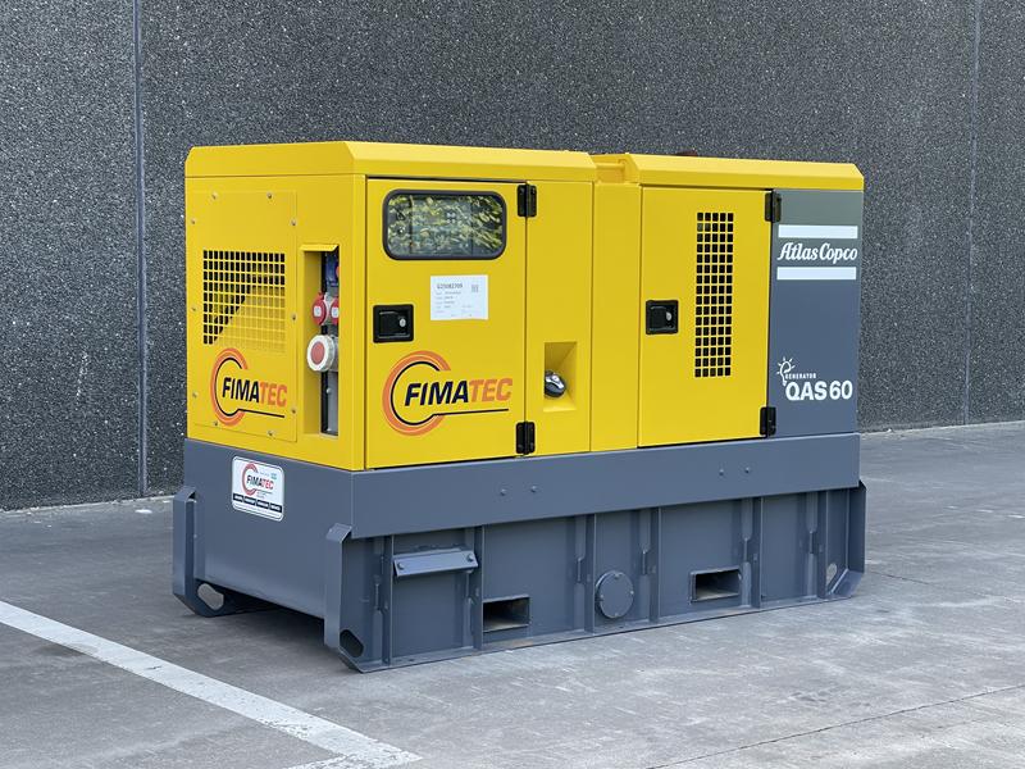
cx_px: 512
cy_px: 384
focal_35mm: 64
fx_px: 1895
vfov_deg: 22.9
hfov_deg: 30.3
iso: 25
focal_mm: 7.5
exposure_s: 1/99
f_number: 2.2
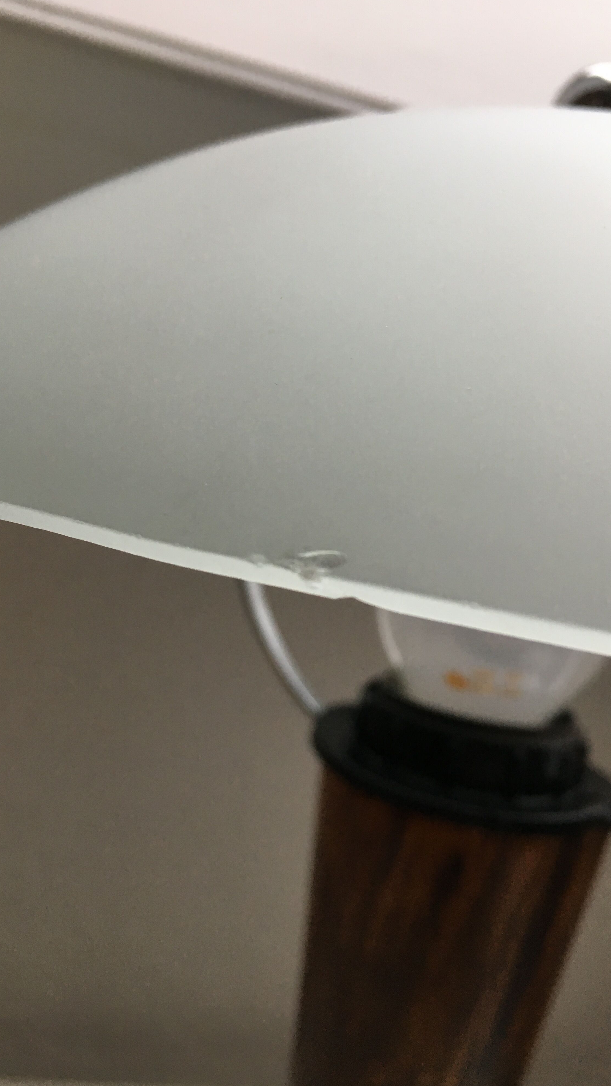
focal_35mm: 32
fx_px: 922
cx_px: 318
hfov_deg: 36.7
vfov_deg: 61.0
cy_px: 547
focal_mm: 4.15
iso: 50
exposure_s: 1/33
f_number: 2.2
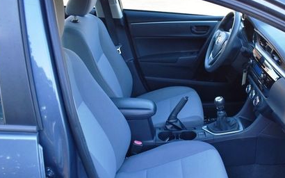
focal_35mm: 43
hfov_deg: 45.1
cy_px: 116
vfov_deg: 29.7
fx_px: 334
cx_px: 203
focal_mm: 18
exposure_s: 1/250
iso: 560
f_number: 3.5
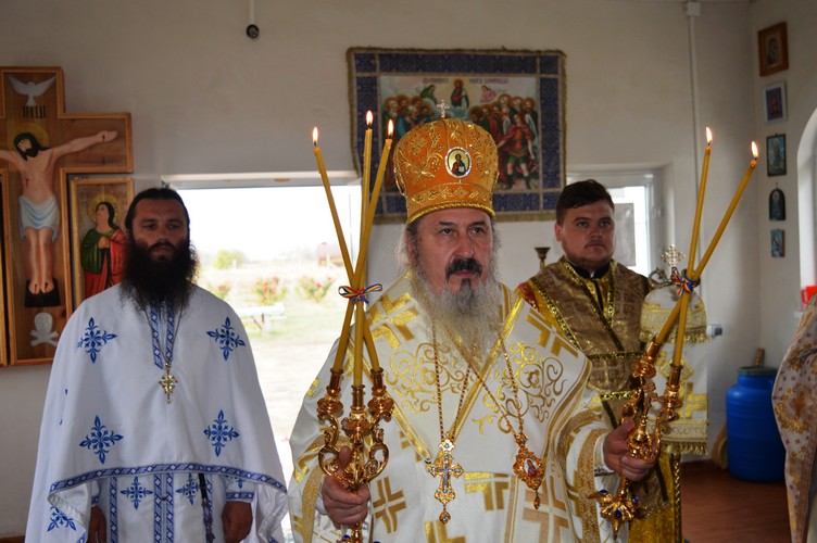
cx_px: 408
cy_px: 272
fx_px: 952
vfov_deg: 31.8
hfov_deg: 46.4
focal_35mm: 42
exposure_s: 1/125
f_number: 4.2
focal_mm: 28
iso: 200
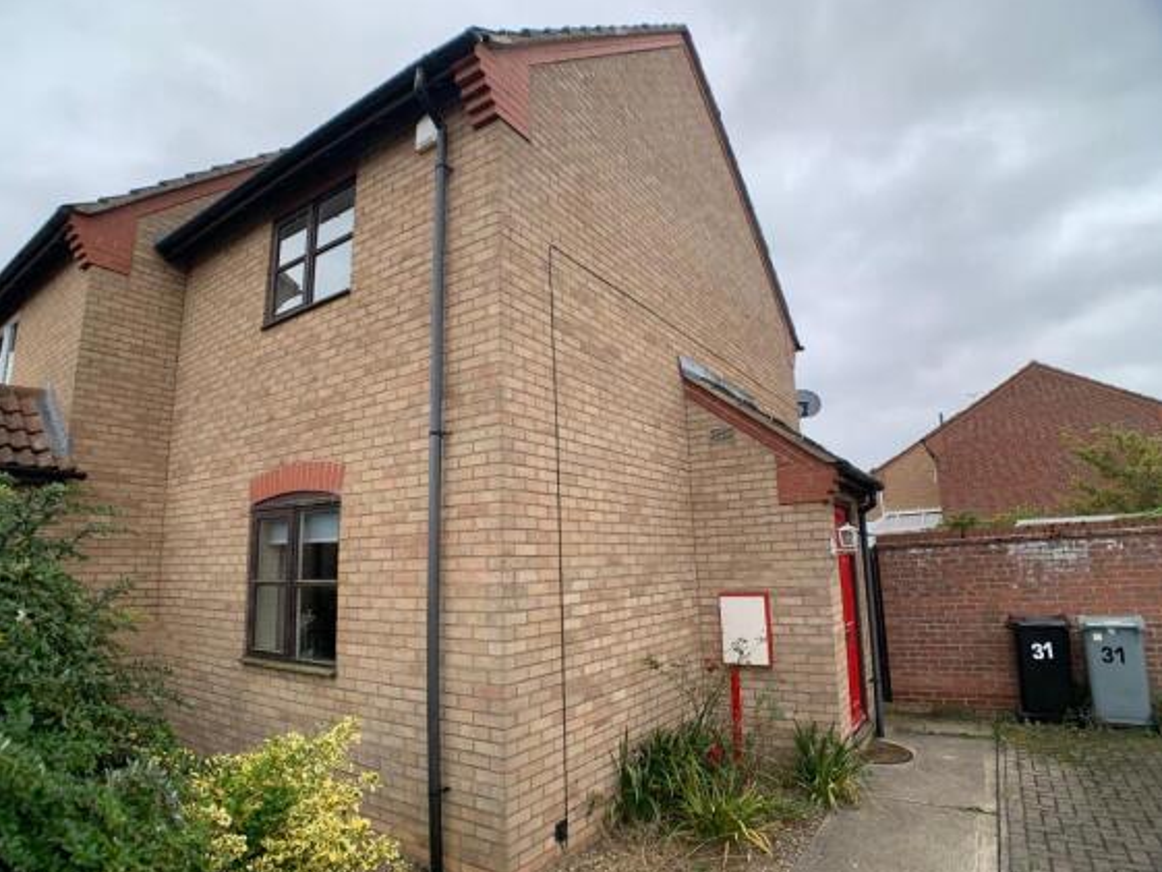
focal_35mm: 27
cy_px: 444
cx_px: 569
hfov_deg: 65.3
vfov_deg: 51.4
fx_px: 907
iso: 25
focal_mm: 4.25
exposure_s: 1/620
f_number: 1.8
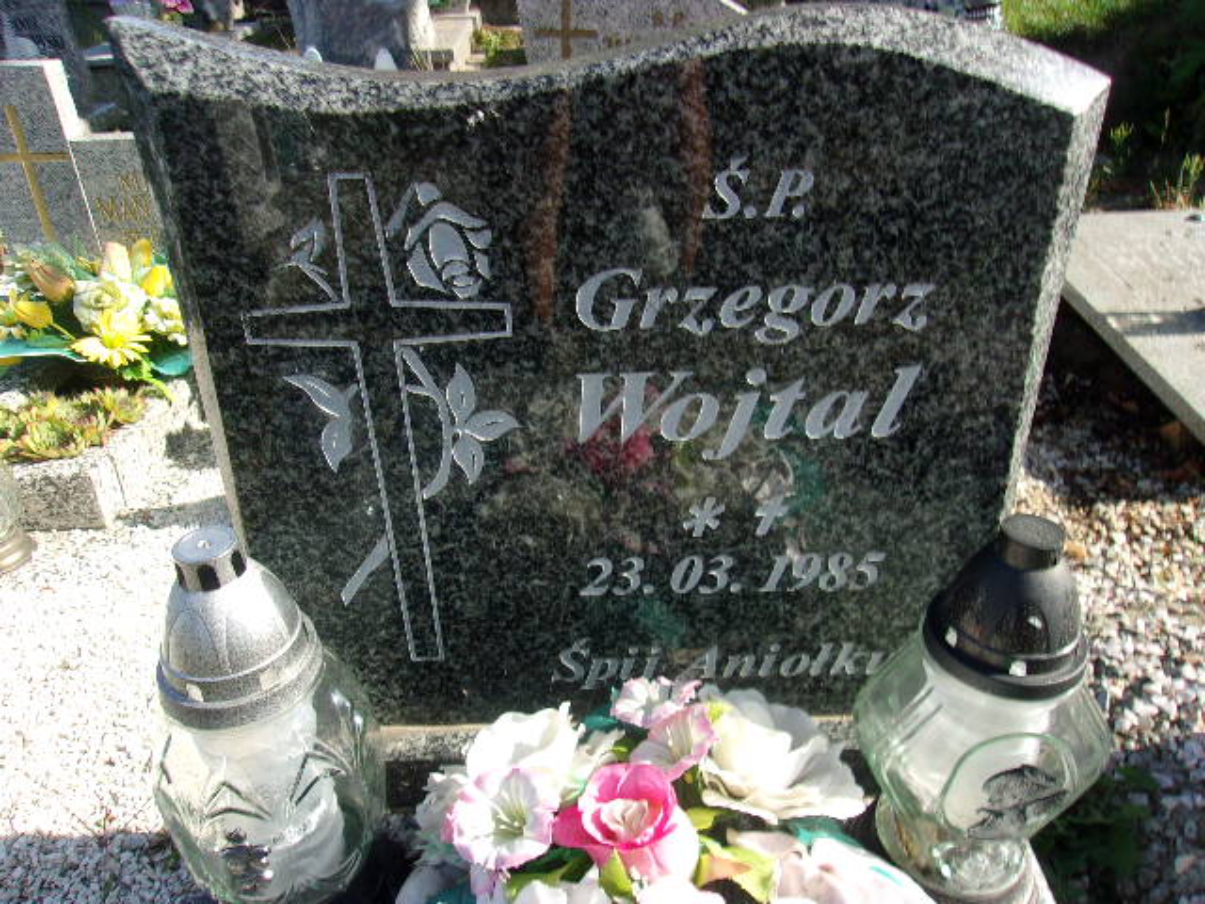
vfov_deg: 51.4
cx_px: 602
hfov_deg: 65.3
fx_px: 940
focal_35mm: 27
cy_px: 452
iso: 80
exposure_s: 1/42
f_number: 10.4
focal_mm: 4.9
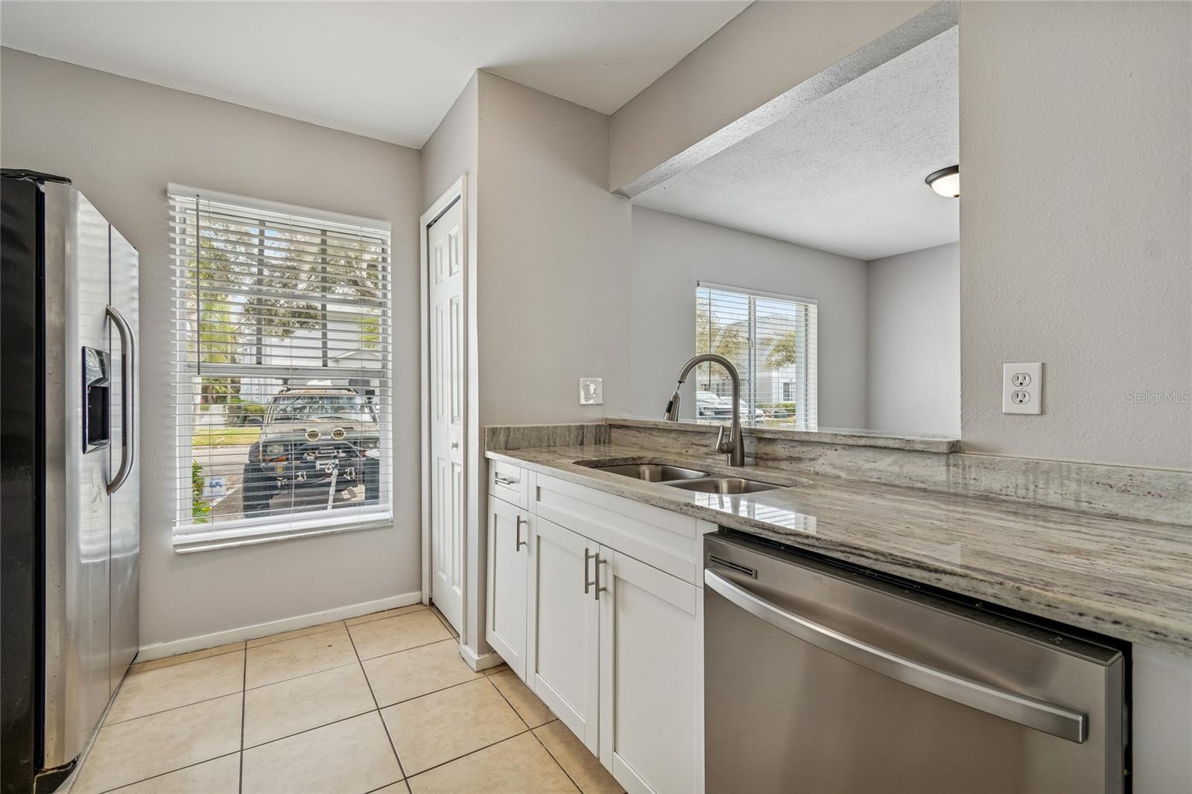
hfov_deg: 100.4
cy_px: 397
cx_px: 596
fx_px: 497
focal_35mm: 15
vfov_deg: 77.3
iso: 100
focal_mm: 10
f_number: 7.1
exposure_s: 1/40
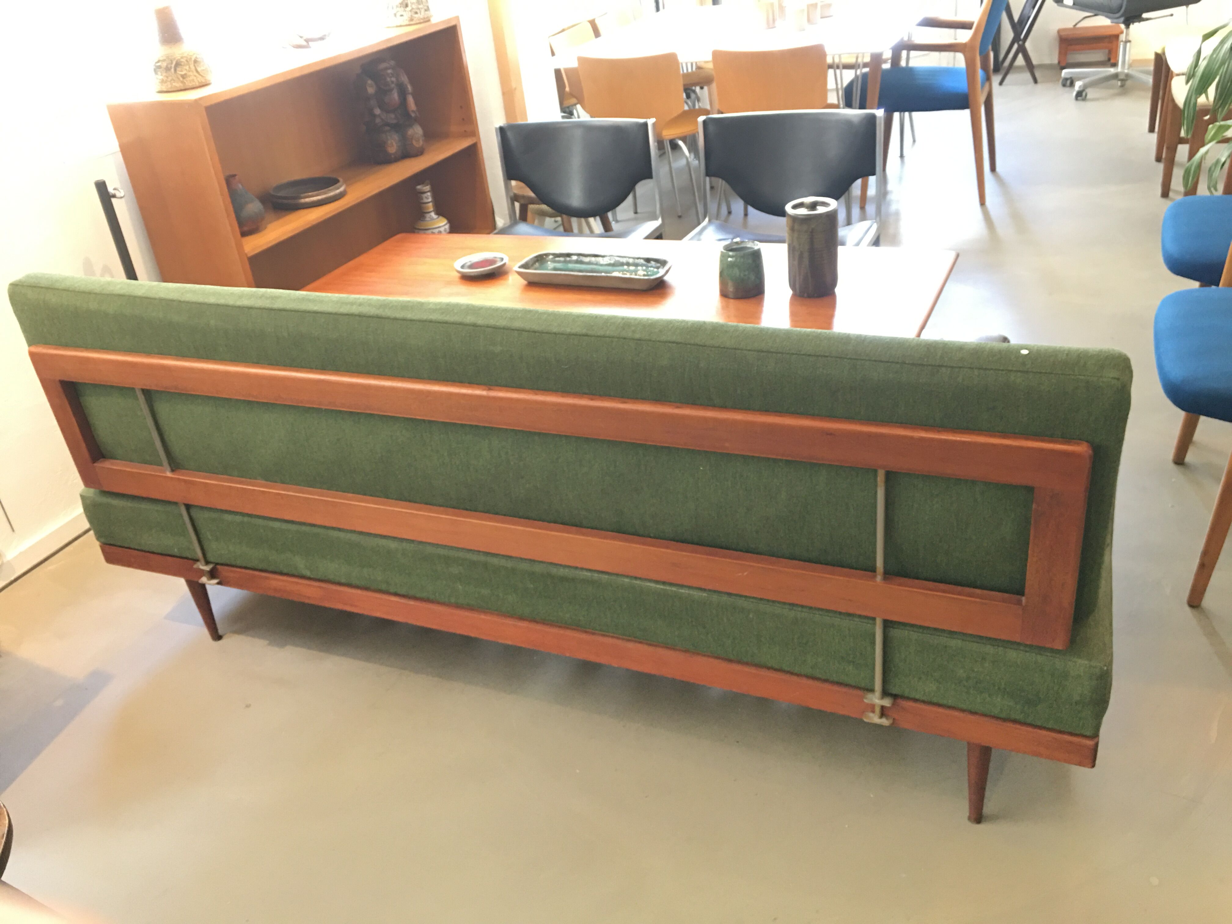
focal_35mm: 29
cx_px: 616
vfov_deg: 48.2
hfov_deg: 61.7
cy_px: 462
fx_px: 1032
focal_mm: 4.15
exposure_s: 1/17
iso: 100
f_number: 2.2
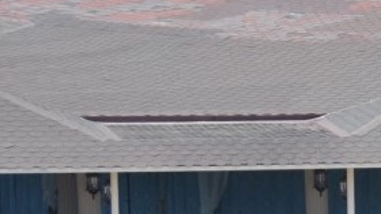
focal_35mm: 484
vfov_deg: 2.5
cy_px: 416
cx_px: 737
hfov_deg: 4.4
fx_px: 4887
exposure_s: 1/500
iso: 180
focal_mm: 75
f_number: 5.6
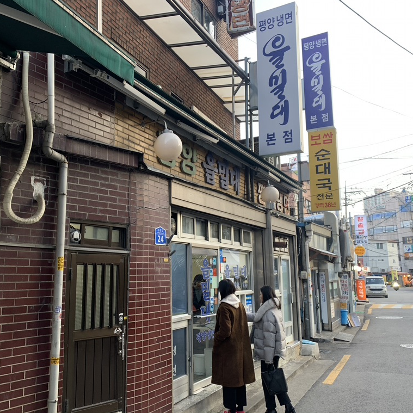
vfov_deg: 52.5
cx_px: 168
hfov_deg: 52.2
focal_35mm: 31
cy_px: 207
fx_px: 418
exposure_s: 1/121
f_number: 1.8
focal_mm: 4.25
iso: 64
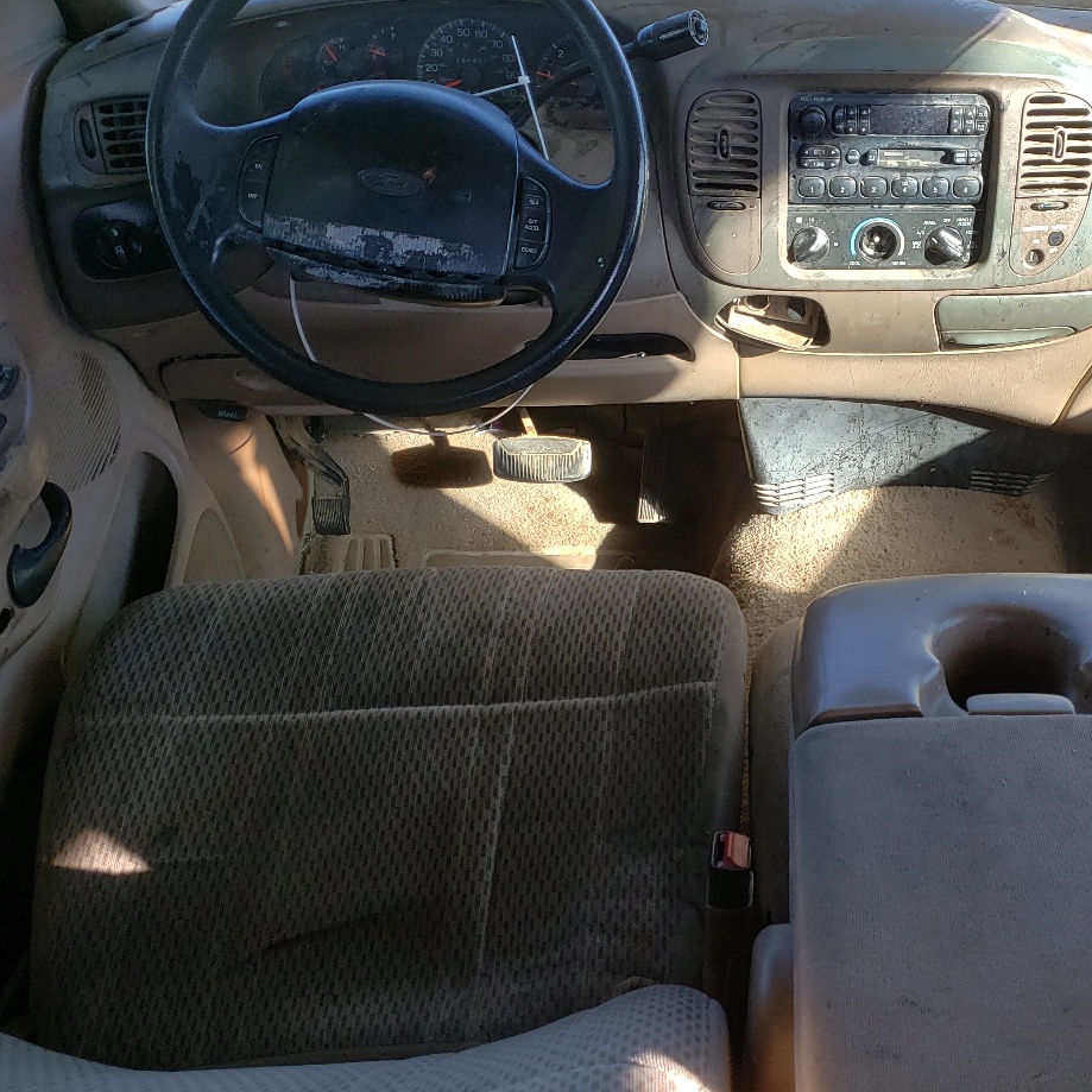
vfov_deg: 41.8
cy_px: 598
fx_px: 1428
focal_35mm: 40
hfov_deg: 40.9
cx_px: 788
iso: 50
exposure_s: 1/345
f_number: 1.5
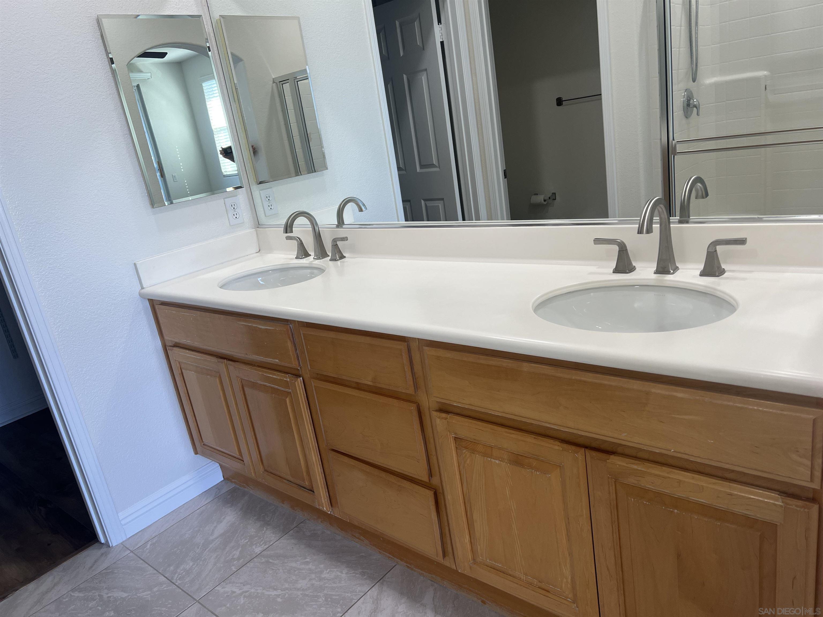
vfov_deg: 53.1
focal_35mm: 26
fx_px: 618
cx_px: 412
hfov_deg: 67.3
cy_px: 308
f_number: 1.5
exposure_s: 1/120
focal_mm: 5.7
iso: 50
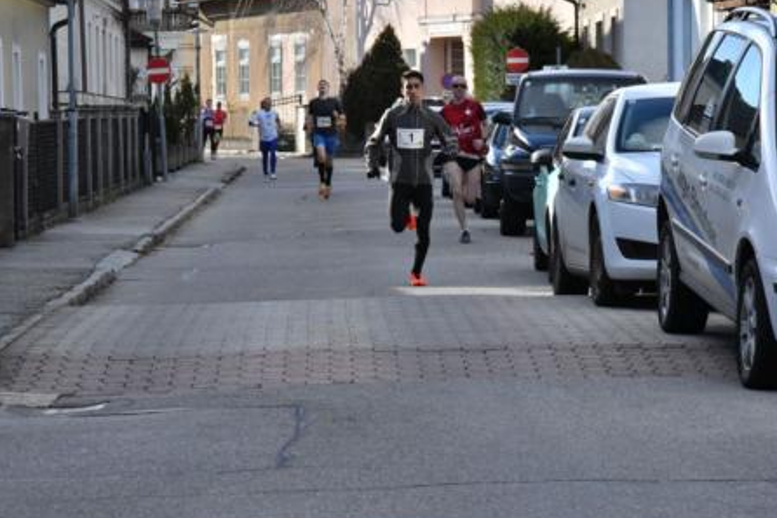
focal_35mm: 177
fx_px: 3809
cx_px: 378
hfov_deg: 11.6
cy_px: 269
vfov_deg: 7.8
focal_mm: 105
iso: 2000
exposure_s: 1/1250
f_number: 14
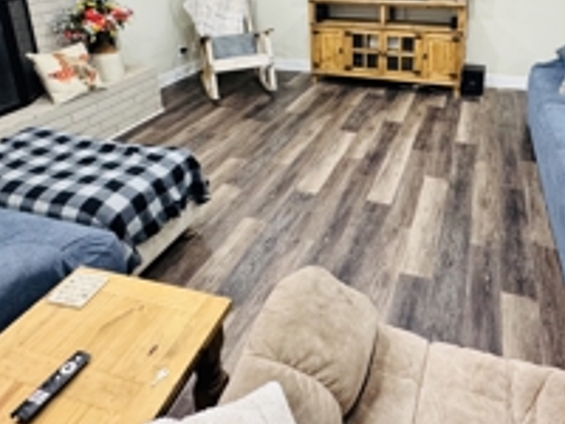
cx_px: 347
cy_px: 76
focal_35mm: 28
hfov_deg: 62.7
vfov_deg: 46.7
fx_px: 457
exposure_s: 1/60
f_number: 2.2
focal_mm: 2.22
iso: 320
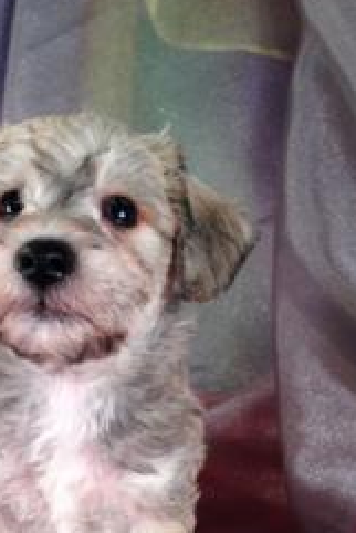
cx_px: 71
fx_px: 844
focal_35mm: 57
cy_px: 427
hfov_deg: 23.5
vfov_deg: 34.0
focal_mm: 4.12
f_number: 2.4
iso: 50
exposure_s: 1/30
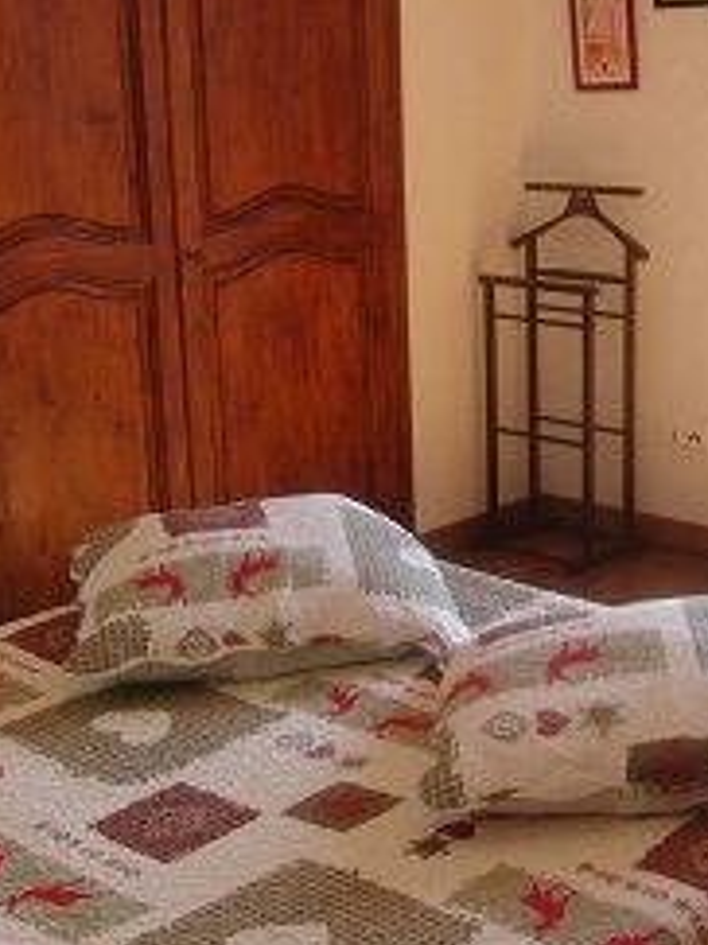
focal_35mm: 61
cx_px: 510
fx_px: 1665
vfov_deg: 31.7
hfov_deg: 23.8
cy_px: 432
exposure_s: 1/80
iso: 160
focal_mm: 6.42
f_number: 3.6
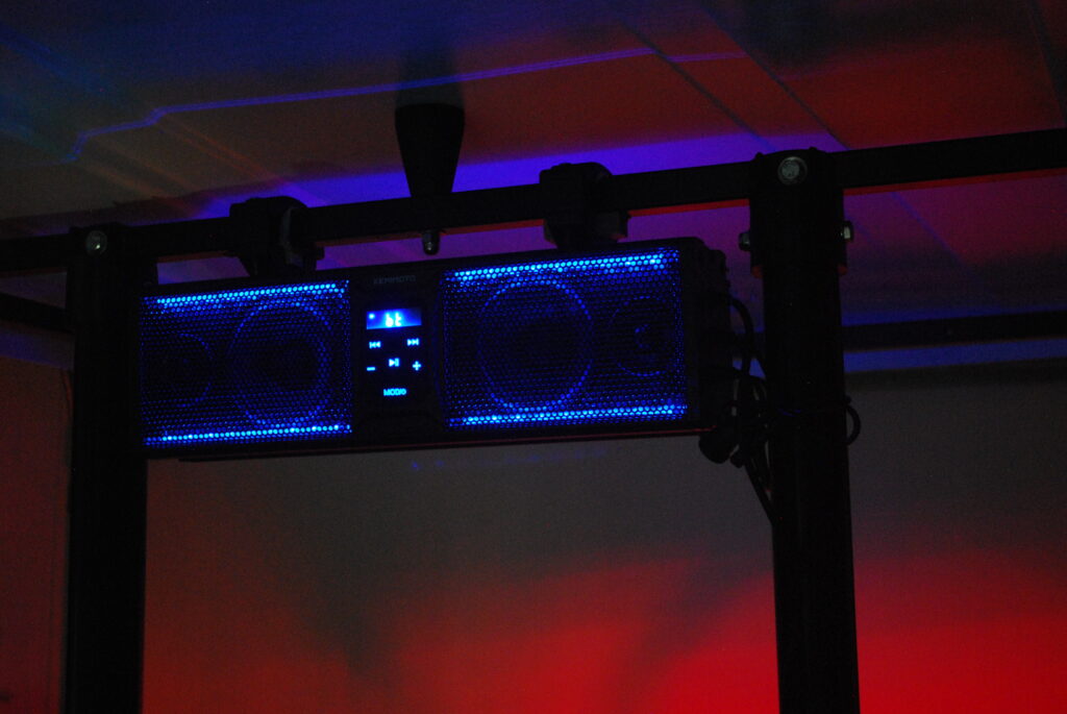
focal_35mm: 60
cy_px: 357
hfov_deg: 33.4
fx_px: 1780
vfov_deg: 22.7
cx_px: 534
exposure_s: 1/5
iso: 1600
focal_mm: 40
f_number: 5.3
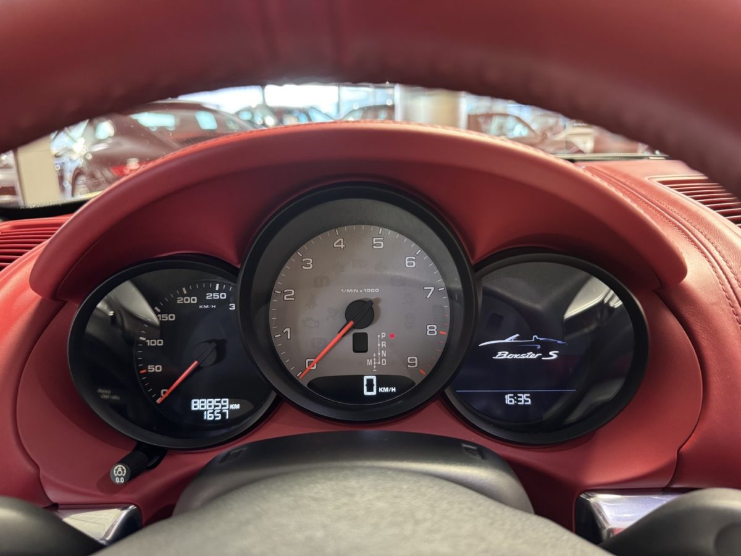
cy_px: 278
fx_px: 514
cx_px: 370
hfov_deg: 71.6
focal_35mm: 24
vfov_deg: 56.8
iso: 800
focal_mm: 6.76
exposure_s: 1/50
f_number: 1.78
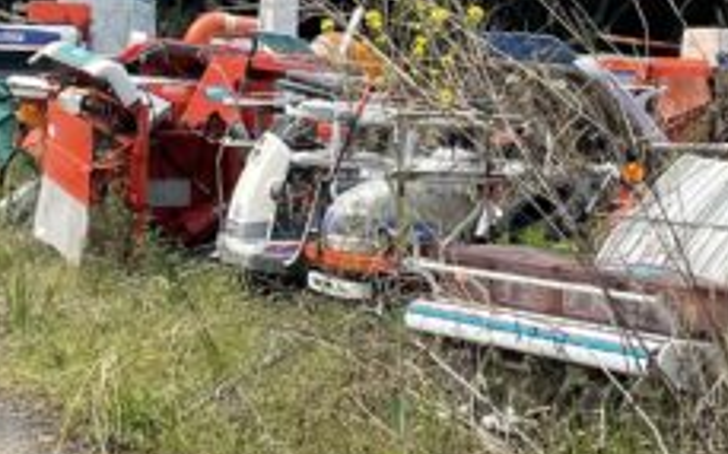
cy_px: -108
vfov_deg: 10.5
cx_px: 162
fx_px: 2440
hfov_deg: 16.9
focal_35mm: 123
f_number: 1.6
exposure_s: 1/2304
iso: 32
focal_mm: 4.2
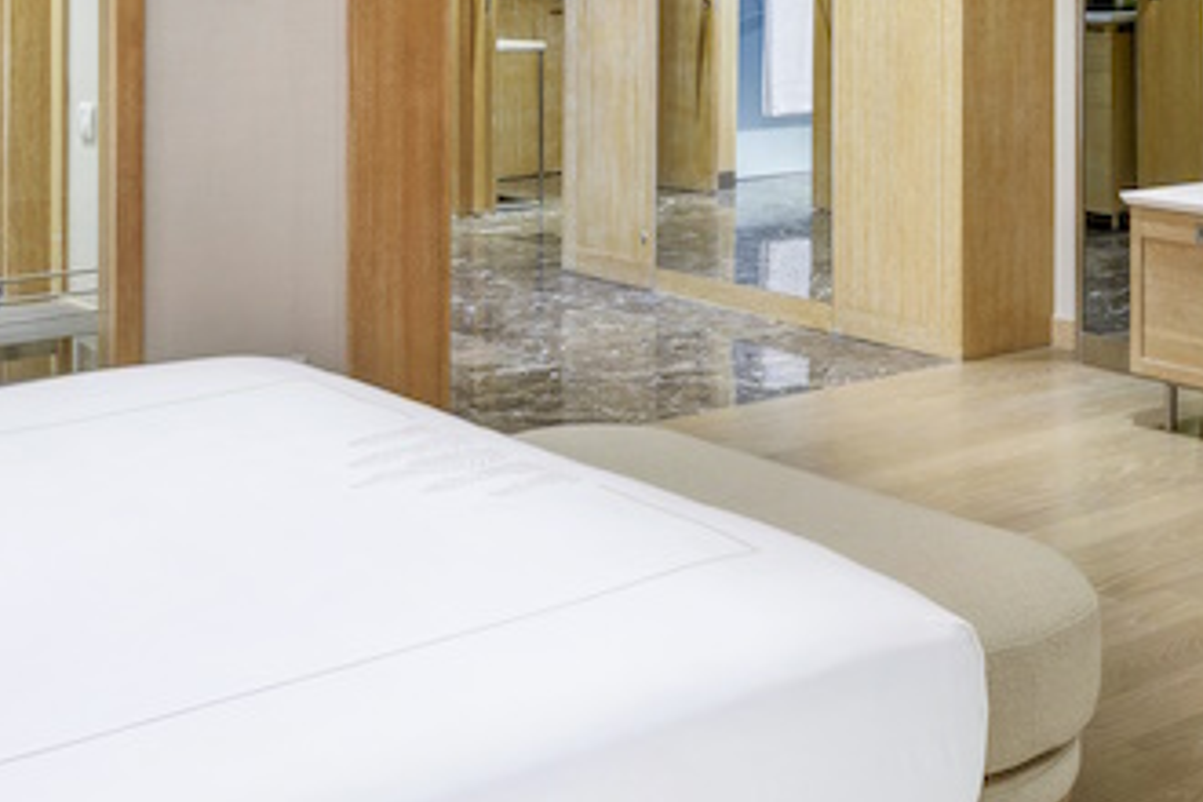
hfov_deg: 31.2
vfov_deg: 21.2
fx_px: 2038
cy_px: -66
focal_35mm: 61
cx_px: 1101
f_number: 11
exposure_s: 2
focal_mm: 14
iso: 100
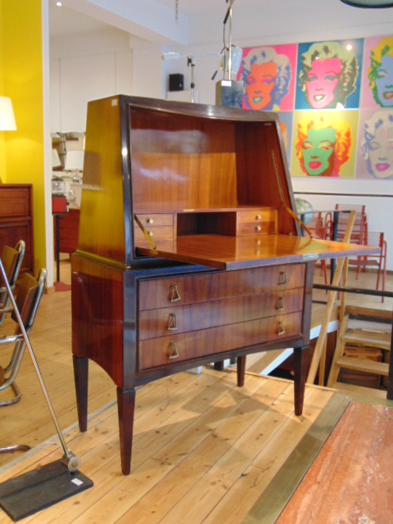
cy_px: 262
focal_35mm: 35
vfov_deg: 52.6
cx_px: 196
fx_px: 530
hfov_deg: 40.7
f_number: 3.2
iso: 400
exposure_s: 1/25
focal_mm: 6.3
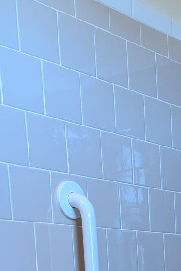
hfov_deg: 15.4
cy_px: 403
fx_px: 649
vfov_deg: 20.4
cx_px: 203
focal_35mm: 86
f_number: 1.85
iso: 93
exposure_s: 1/22.6
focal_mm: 6.81
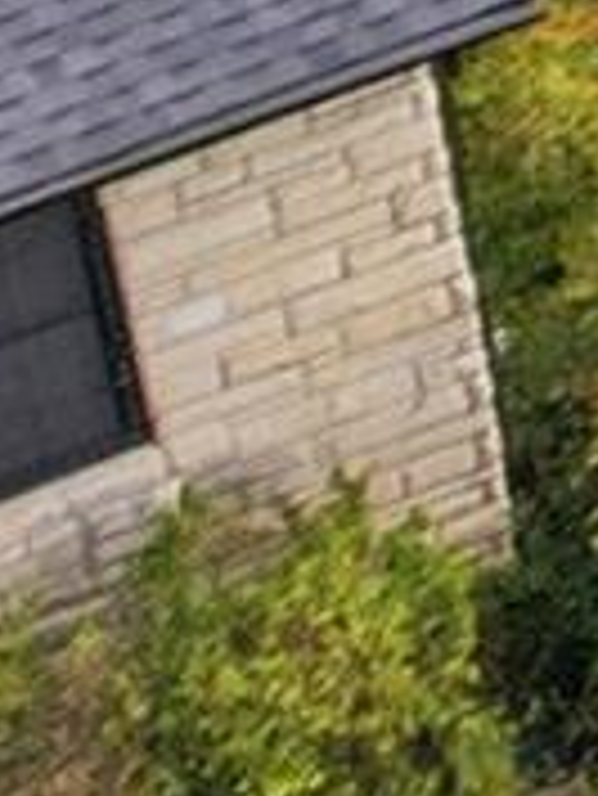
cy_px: -1154
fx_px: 5636
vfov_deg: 7.5
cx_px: 2693
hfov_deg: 5.1
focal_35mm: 245
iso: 100
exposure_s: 1/40
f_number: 2.8
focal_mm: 8.4
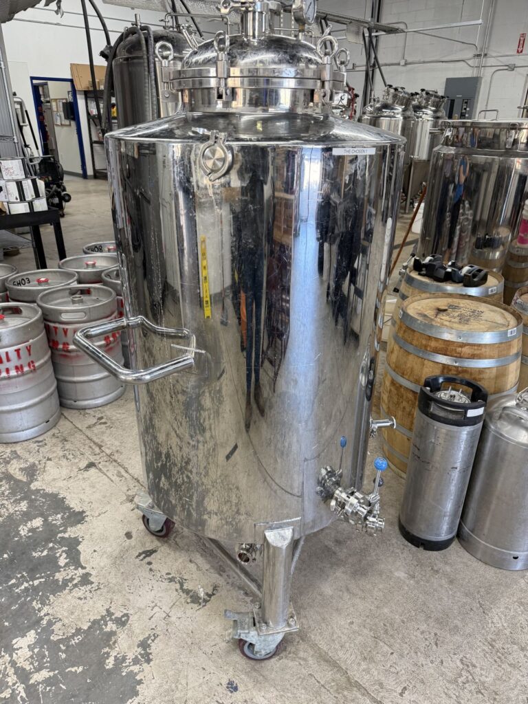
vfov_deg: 71.6
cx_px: 264
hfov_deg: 56.8
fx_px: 488
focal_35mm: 24
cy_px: 352
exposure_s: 1/120
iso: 200
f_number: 1.78
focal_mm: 6.76
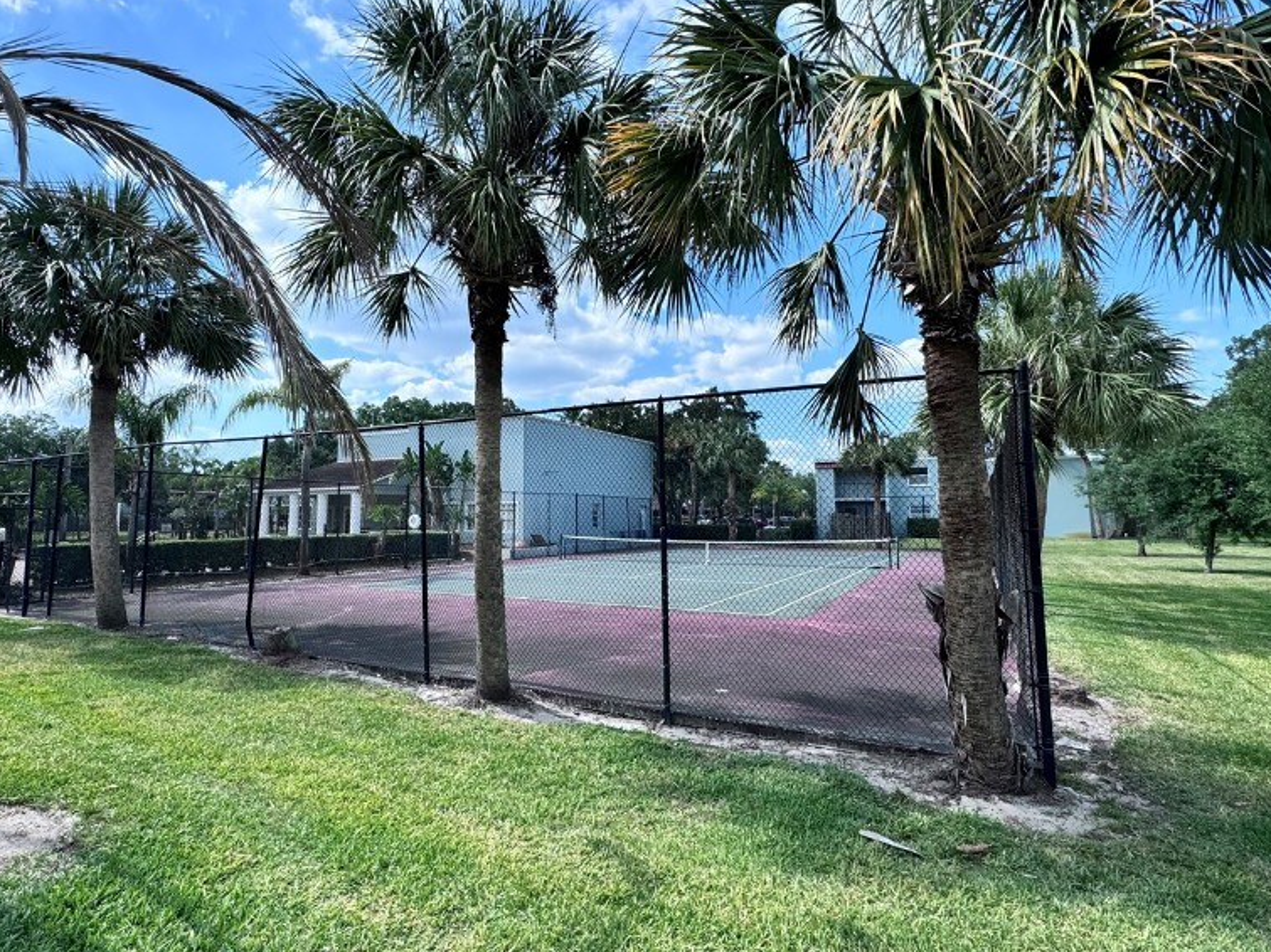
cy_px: 442
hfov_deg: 84.5
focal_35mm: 19
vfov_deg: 68.6
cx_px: 591
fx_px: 698
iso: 50
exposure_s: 1/1536
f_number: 2.2
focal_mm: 2.22
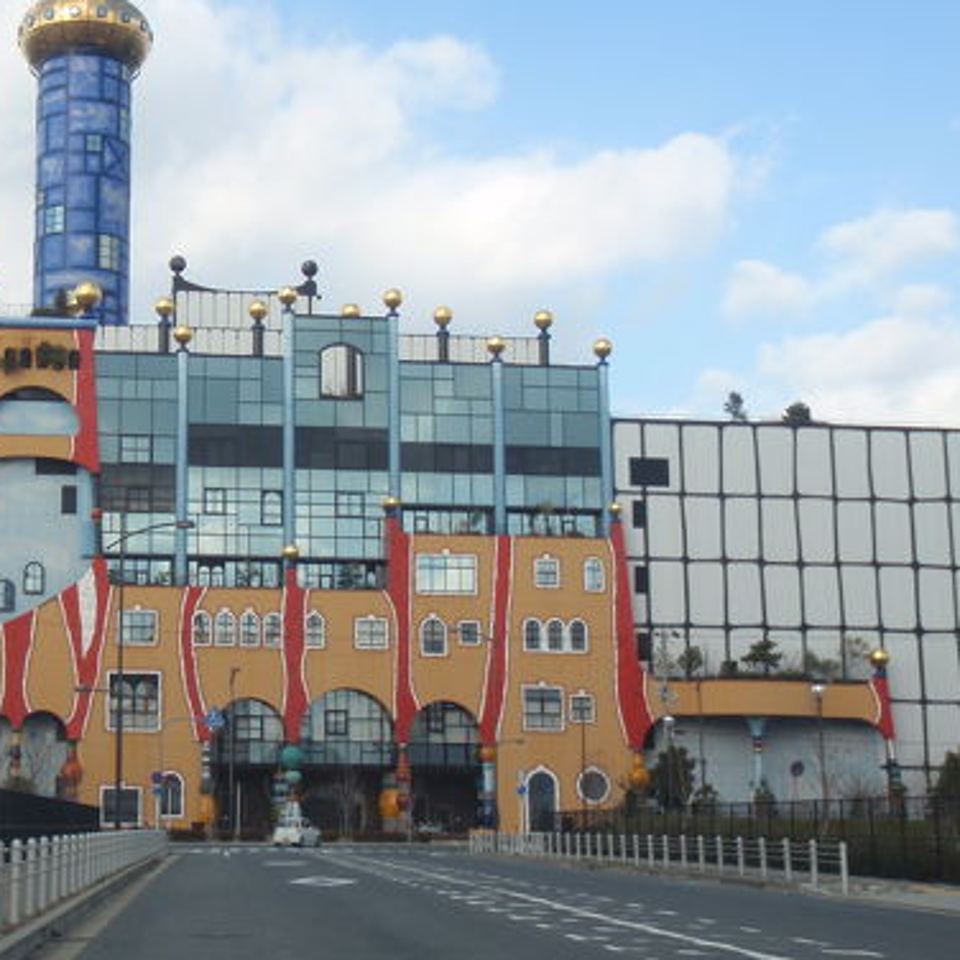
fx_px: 1726
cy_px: 456
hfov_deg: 30.5
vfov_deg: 31.1
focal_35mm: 55
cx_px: 222
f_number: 5
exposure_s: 1/125
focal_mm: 6.53
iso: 64
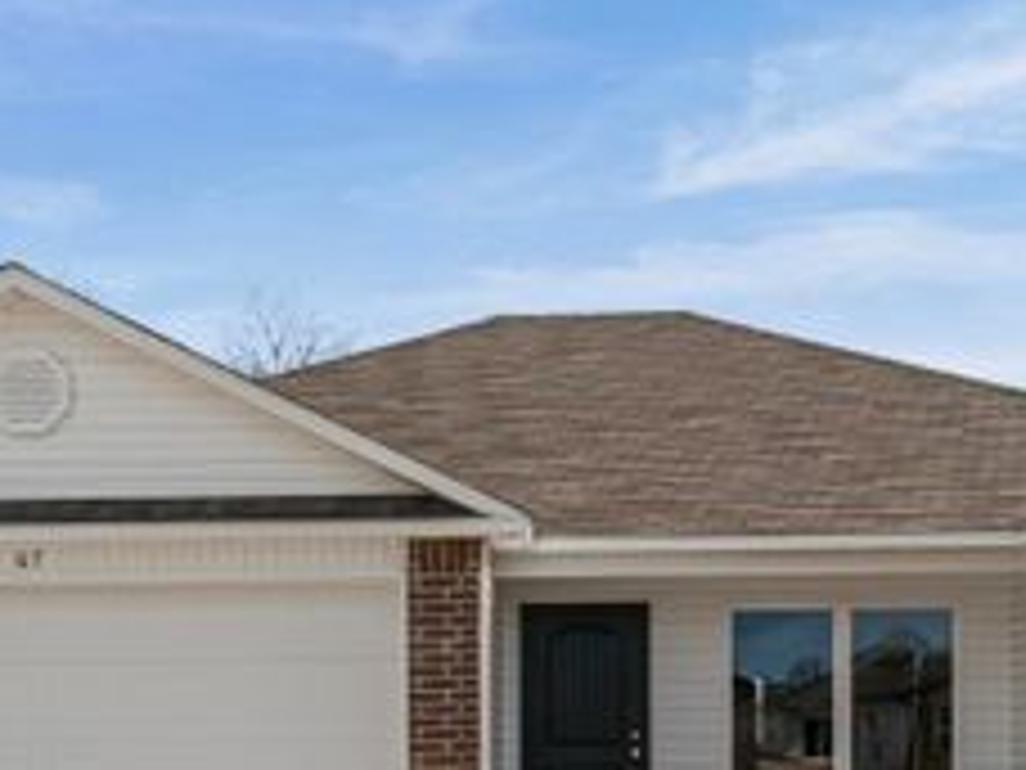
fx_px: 1689
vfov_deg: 24.7
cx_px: 576
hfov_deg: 33.7
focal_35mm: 57
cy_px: 736
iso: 250
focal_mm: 18
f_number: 9
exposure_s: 1/800
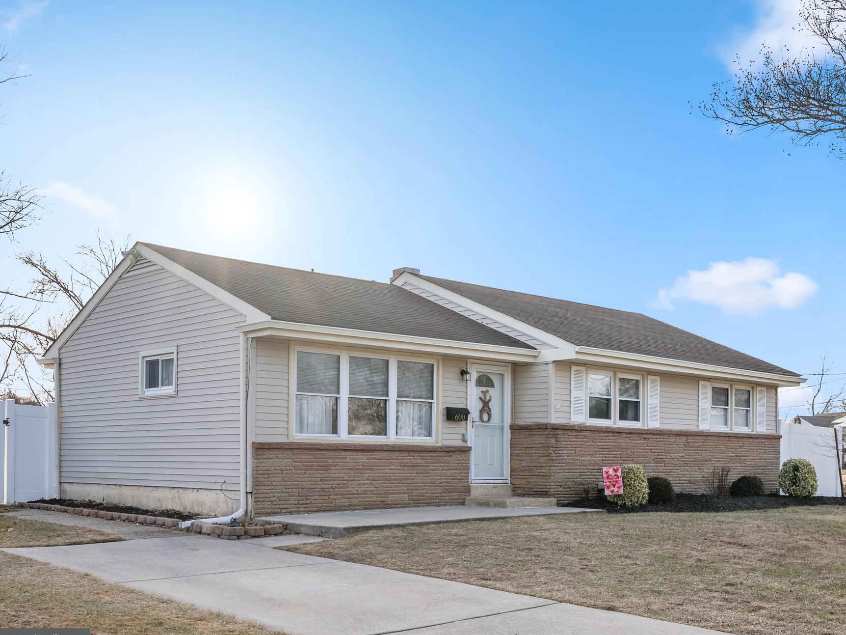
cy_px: 328
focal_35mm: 40
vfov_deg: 36.0
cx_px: 483
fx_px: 978
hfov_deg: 46.7
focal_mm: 35
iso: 400
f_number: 7.1
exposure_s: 1/640
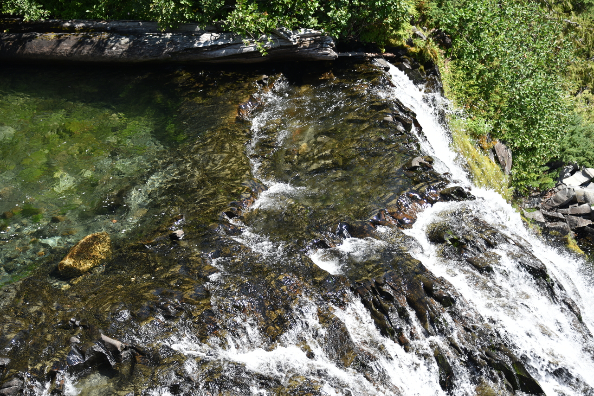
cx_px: 297
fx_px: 1485
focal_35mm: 90
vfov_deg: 15.2
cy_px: 198
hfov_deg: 22.6
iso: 100
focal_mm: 90
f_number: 5.6
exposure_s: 1/200
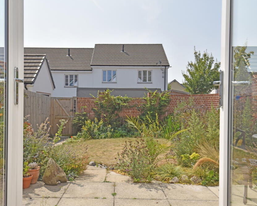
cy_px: 103
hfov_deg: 57.0
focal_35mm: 31
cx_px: 114
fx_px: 236
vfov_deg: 47.1
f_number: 10
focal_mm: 18
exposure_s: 1/200
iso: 100
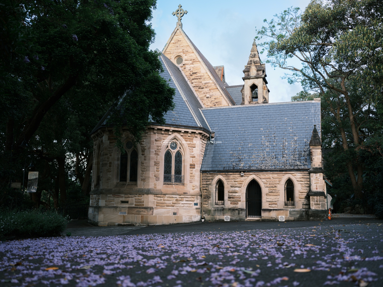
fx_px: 398
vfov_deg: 39.7
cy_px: 144
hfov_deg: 51.4
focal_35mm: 36
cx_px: 192
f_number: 3.2
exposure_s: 1/200
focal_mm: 45
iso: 320
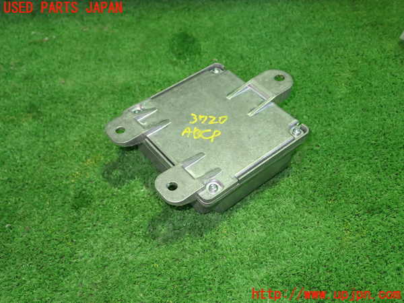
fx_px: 420
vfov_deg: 39.7
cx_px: 202
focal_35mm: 36
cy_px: 152
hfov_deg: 51.4
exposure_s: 1/40
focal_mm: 6.37
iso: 500
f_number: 2.5
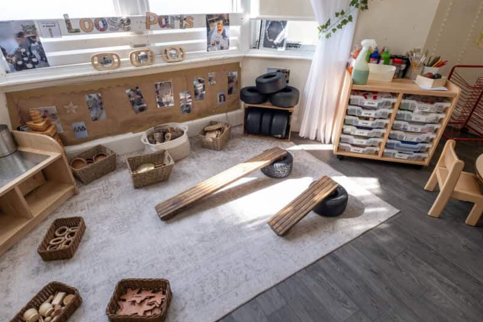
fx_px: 255
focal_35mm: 19
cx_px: 241
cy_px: 154
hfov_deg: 86.9
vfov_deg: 64.6
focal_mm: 10
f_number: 4
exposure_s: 1/50
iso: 125
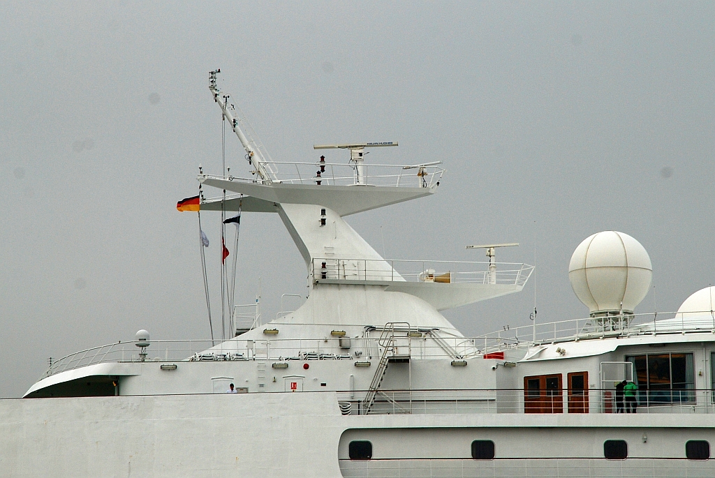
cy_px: 239
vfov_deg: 6.8
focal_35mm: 202
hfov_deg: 10.1
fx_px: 4026
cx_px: 358
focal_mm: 135
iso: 200
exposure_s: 1/250
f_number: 10
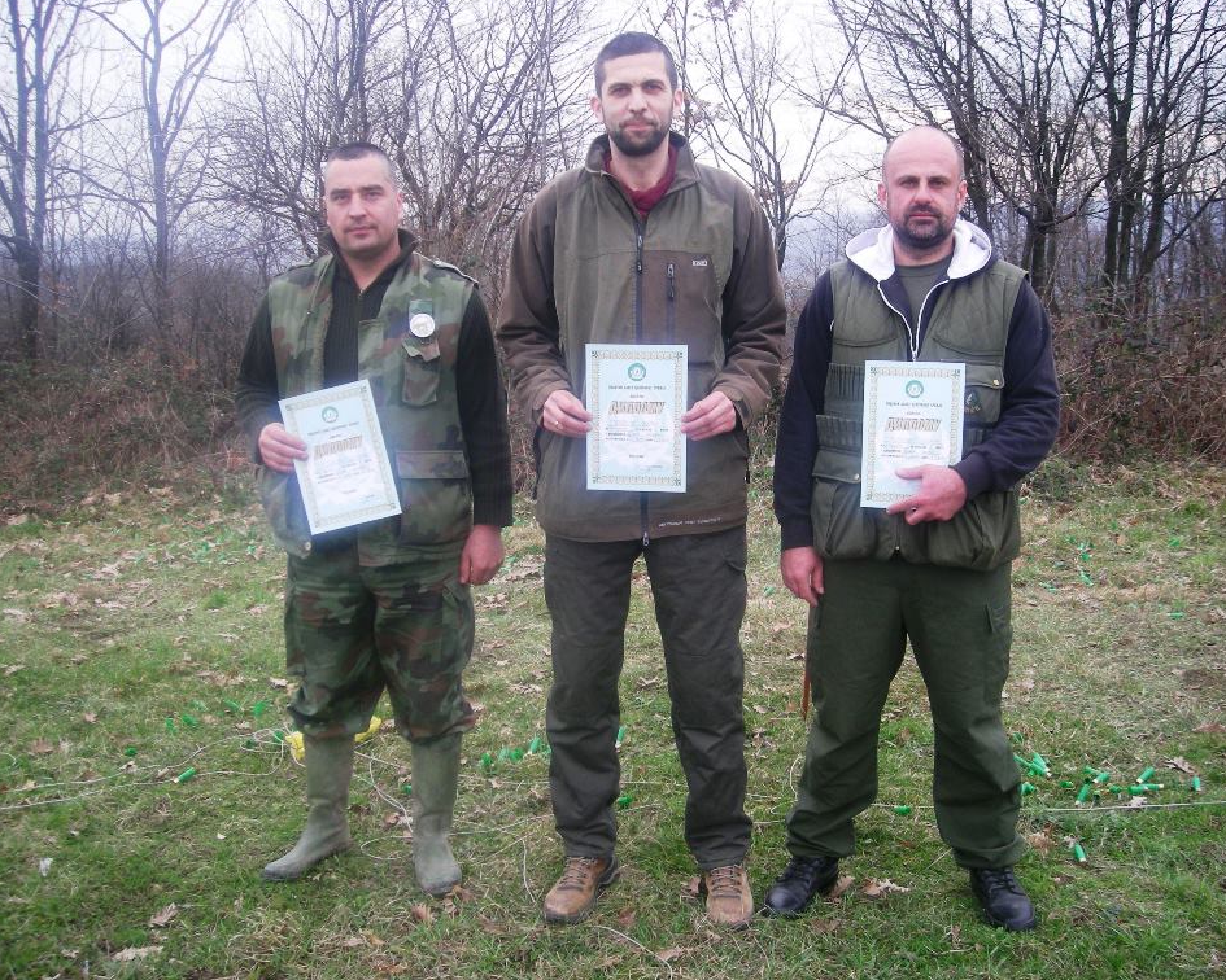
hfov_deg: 49.1
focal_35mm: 37
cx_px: 640
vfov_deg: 40.1
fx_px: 1343
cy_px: 484
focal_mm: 5.7
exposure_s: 1/140
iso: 50
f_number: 2.8
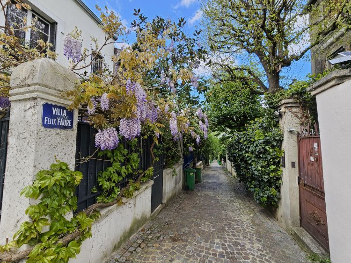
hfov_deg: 106.2
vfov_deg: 89.9
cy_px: 132
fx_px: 132
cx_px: 176
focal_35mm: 13
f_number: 2.2
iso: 50
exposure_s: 1/245
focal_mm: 2.2
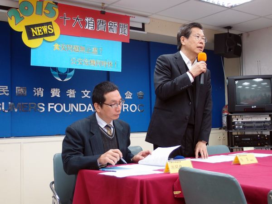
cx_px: 136
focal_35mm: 46
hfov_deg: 41.2
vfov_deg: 31.5
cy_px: 102
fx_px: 361
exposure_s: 1/80
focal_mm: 9.87
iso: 200
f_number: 2
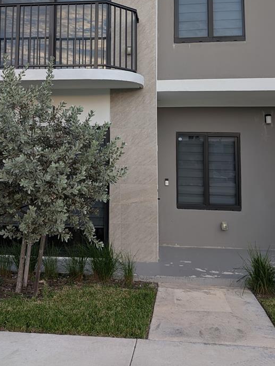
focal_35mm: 42
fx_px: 444
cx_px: 116
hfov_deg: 34.3
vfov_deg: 43.6
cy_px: 100
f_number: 1.68
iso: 21
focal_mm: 6.9
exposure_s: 1/78.7
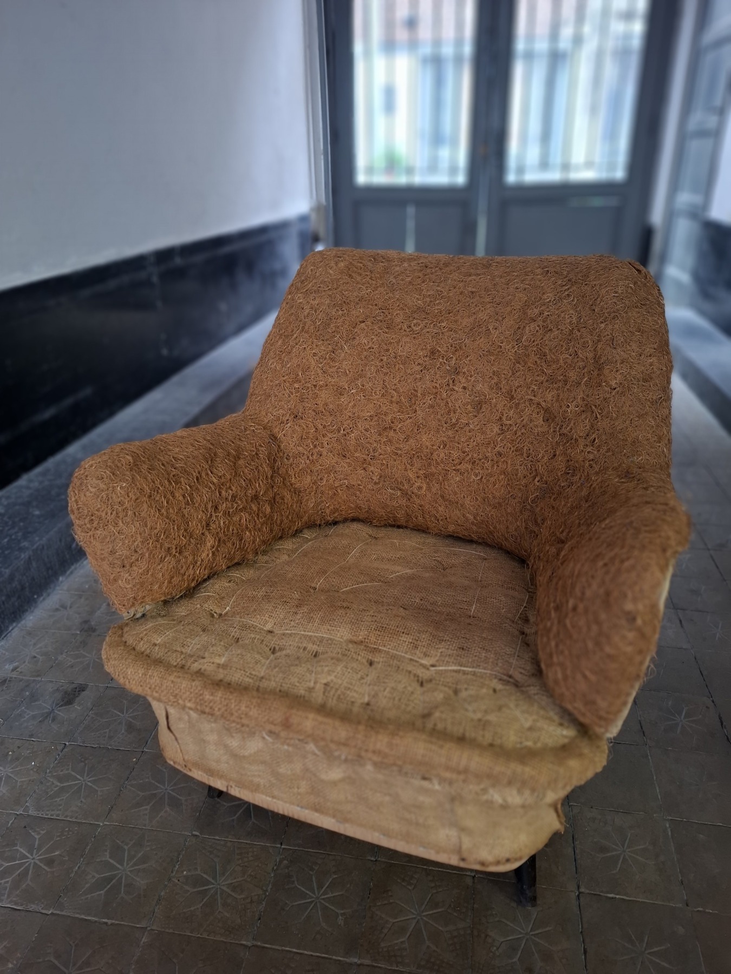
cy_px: 487
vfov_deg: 73.9
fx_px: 648
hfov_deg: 58.9
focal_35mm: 23
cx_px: 366
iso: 400
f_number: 1.8
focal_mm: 5.54
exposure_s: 1/33
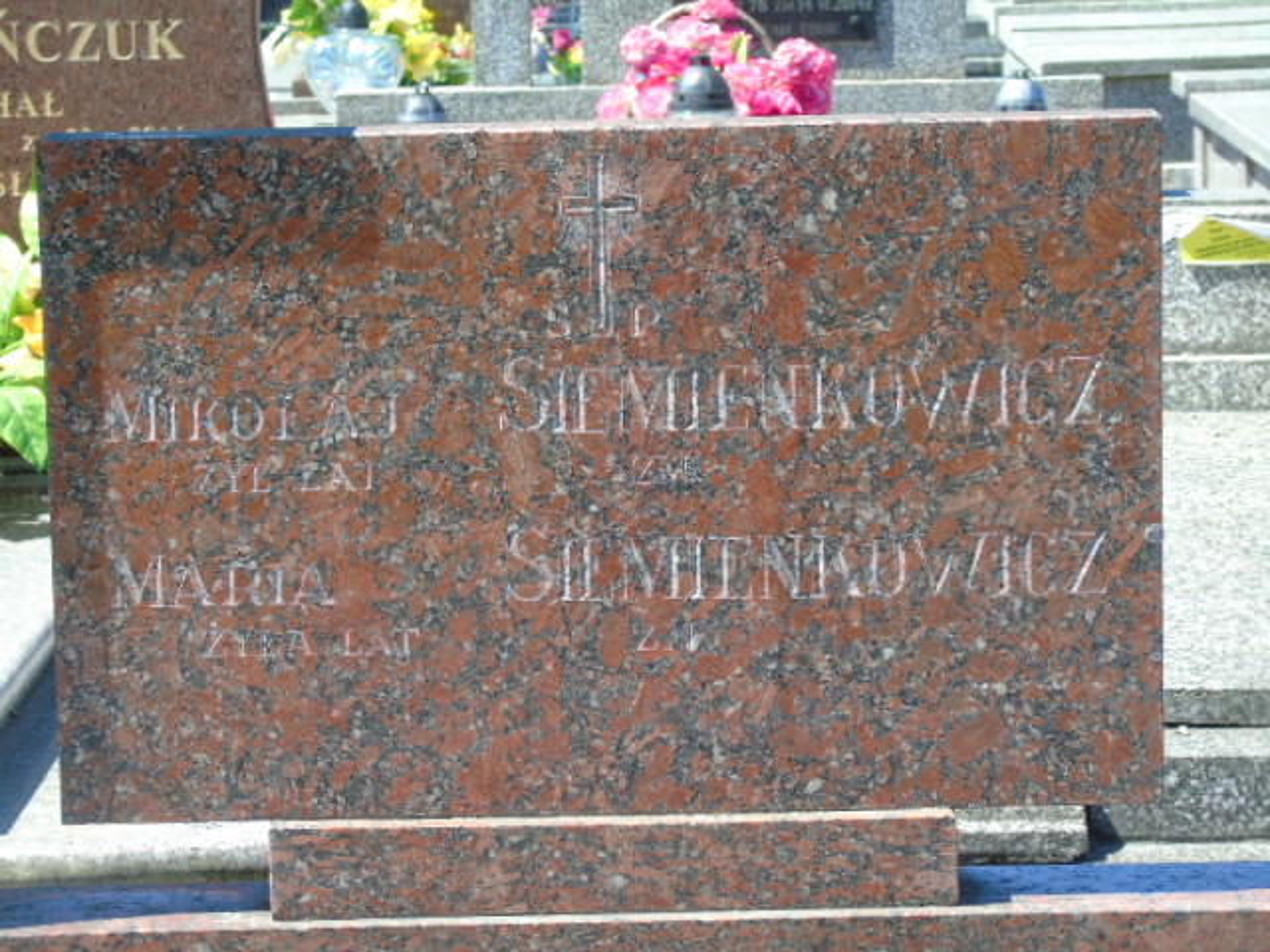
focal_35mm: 124
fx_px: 4549
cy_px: 476
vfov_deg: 12.0
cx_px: 635
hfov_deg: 15.9
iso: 80
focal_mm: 22
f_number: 4.6
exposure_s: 1/160
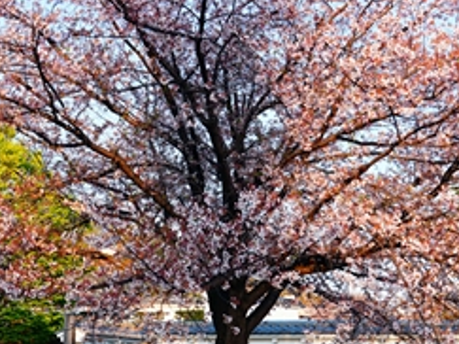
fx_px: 912
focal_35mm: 69
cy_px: 201
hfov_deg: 28.2
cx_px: 208
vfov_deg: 21.3
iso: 100
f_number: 5.6
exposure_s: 1/125
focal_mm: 29
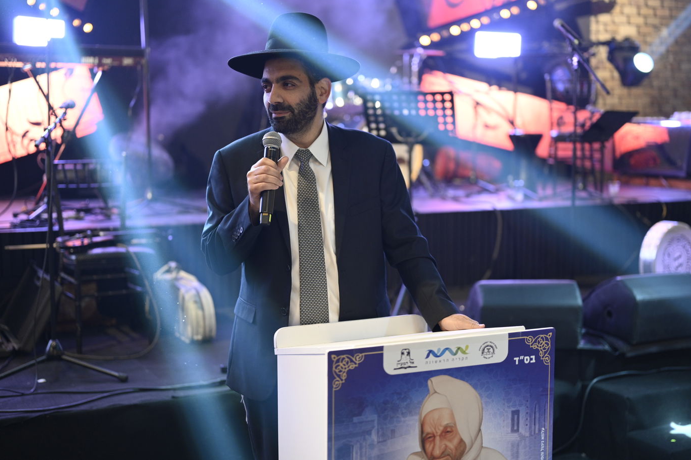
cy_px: 227
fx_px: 978
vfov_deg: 26.5
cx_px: 341
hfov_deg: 38.9
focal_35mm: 51
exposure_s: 1/200
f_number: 1.8
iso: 1250
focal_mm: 50
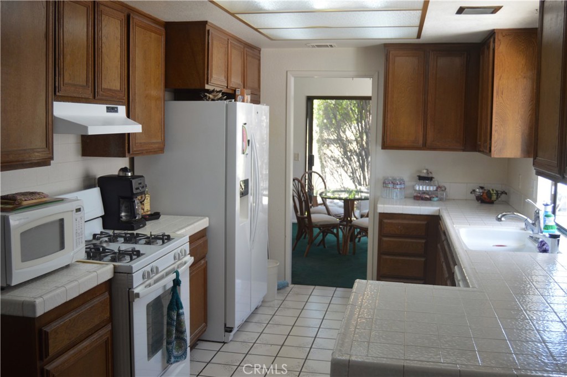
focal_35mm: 36
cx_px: 284
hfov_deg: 53.2
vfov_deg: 36.8
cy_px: 188
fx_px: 566
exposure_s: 1/80
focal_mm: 24
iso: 400
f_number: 4.5
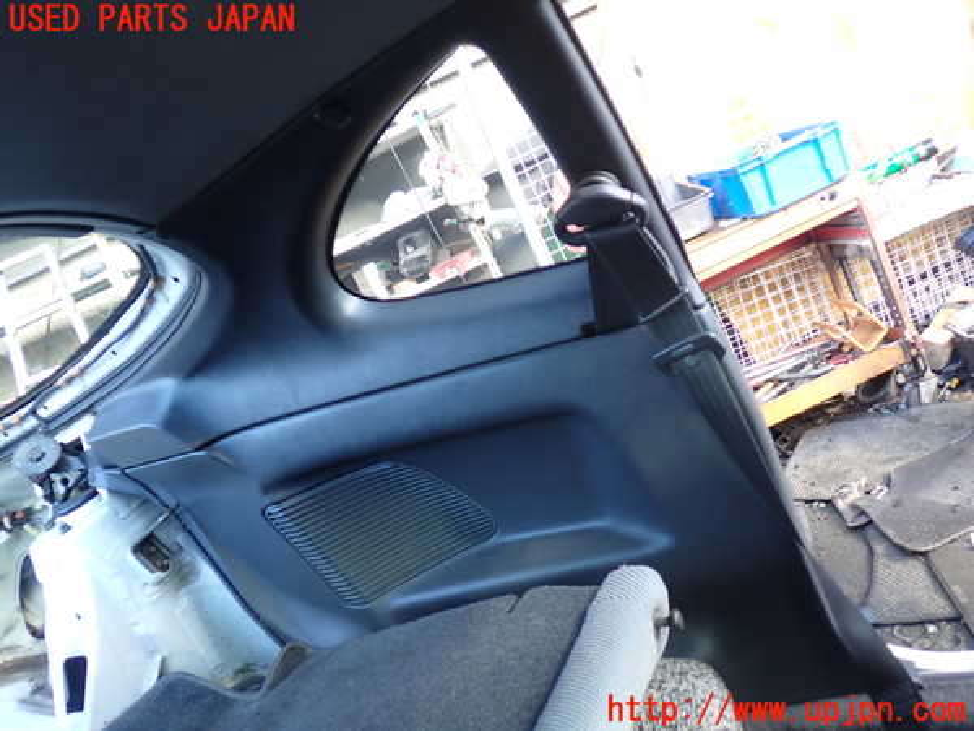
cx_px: 487
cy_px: 366
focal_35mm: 30
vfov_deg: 46.8
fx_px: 844
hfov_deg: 60.0
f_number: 2.3
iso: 200
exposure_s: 1/50
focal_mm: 5.4
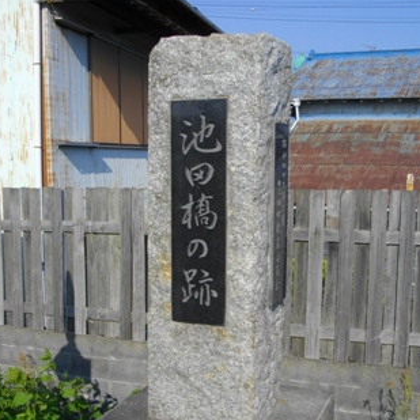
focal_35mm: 41
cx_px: 243
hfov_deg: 40.8
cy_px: 226
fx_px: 563
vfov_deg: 40.9
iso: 100
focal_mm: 5.7
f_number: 5.5
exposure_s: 1/400
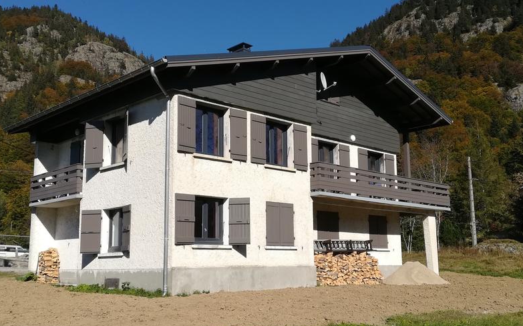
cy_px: 168
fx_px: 556
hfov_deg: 50.4
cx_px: 263
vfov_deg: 32.7
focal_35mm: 39
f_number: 2.2
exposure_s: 1/1355
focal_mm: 3.83
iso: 50
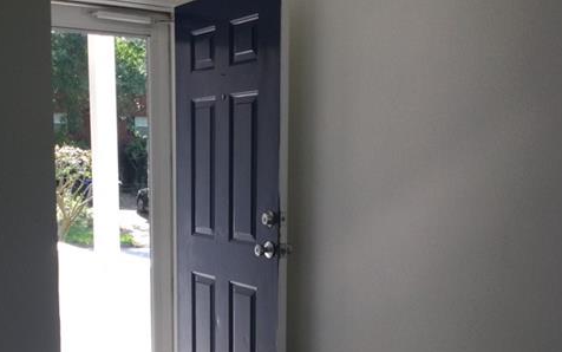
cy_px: 263
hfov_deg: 38.1
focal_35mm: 53
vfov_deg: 24.2
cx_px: 259
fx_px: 812
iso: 32
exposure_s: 1/120
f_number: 2.4
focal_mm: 3.3
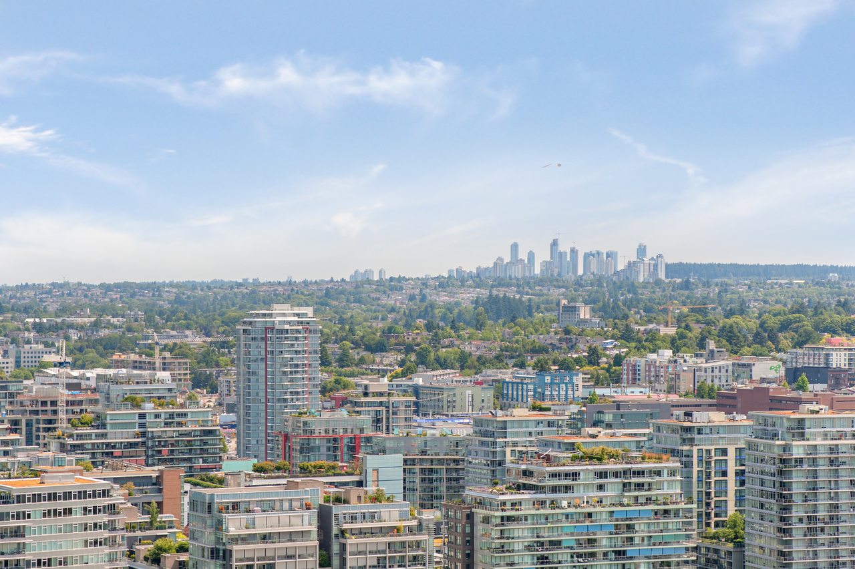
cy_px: 284
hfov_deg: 19.5
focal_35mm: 105
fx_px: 2492
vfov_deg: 13.0
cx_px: 428
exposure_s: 1/500
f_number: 8
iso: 200
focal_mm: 105
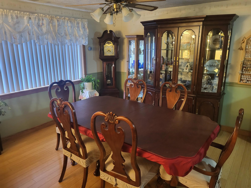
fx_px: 189
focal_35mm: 26
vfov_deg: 53.1
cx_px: 126
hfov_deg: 67.3
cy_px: 94
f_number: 1.8
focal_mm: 5.4
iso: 640
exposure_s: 1/40
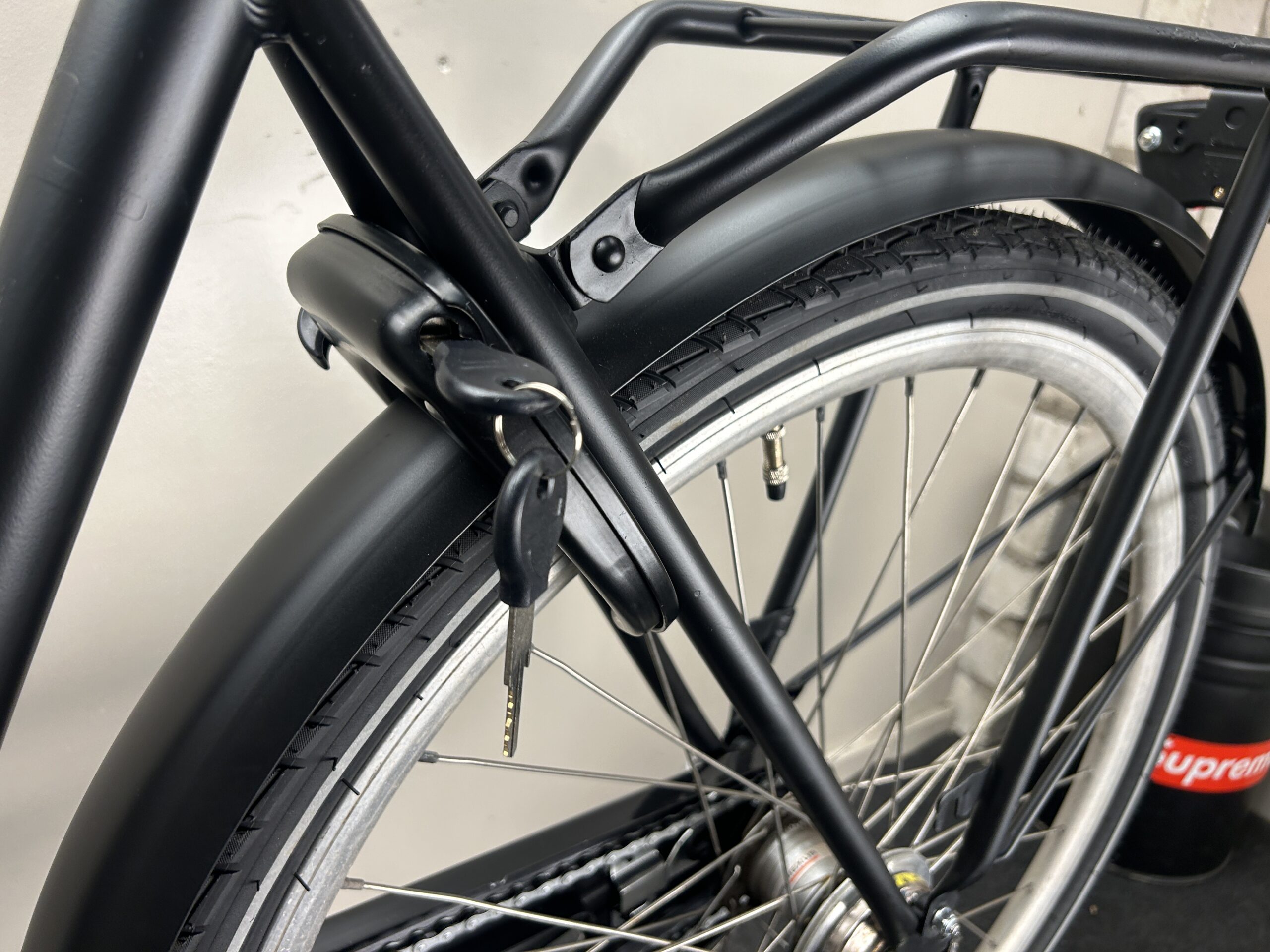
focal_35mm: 26
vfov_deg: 53.1
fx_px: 954
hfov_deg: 67.3
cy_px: 476
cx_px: 635
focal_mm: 5.7
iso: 64
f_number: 1.5
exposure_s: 1/100
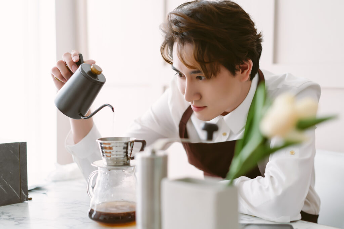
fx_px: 526
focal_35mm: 55
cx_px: 172
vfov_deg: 24.6
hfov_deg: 36.2
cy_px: 114
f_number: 2.2
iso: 200
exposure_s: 1/160
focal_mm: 55
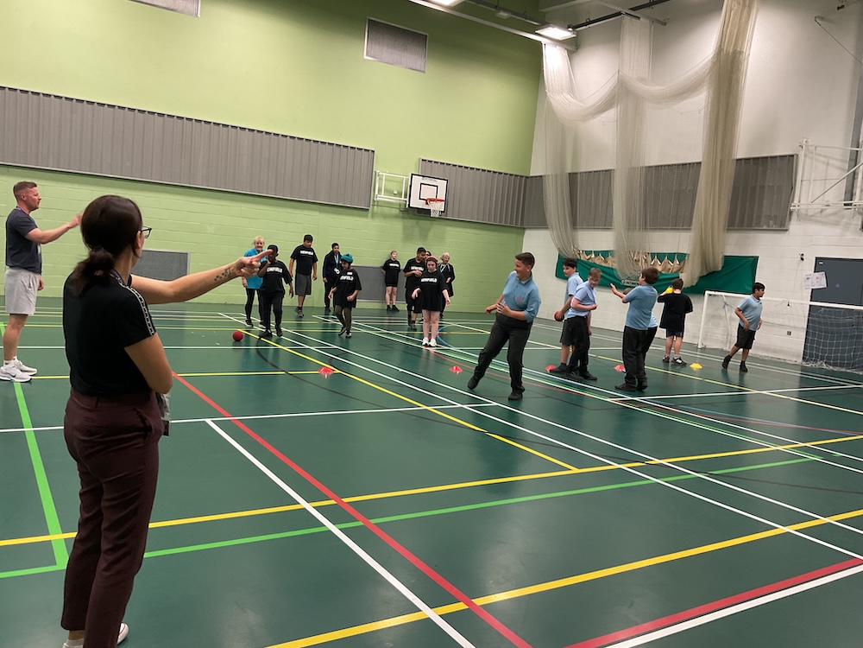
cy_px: 324
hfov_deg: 61.7
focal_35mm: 29
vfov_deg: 48.2
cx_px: 432
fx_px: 723
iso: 64
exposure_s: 1/50
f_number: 1.8
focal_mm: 3
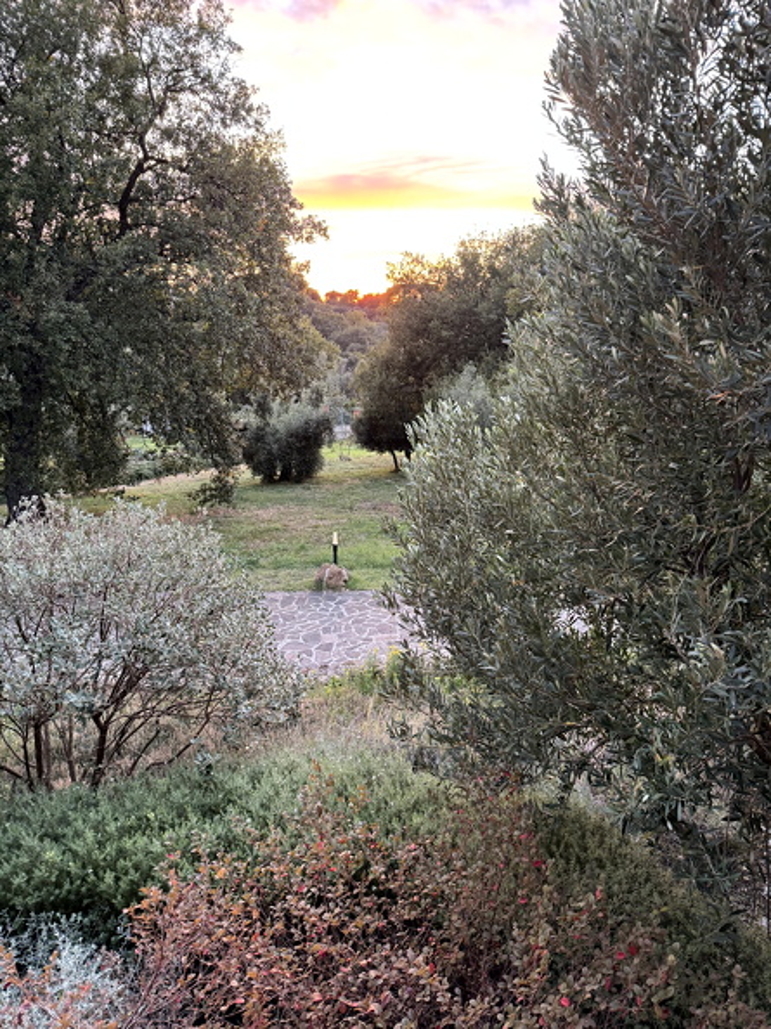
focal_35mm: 24
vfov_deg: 71.6
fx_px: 713
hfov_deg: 56.8
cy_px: 514
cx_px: 386
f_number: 1.78
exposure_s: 1/64
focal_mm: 6.76
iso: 200
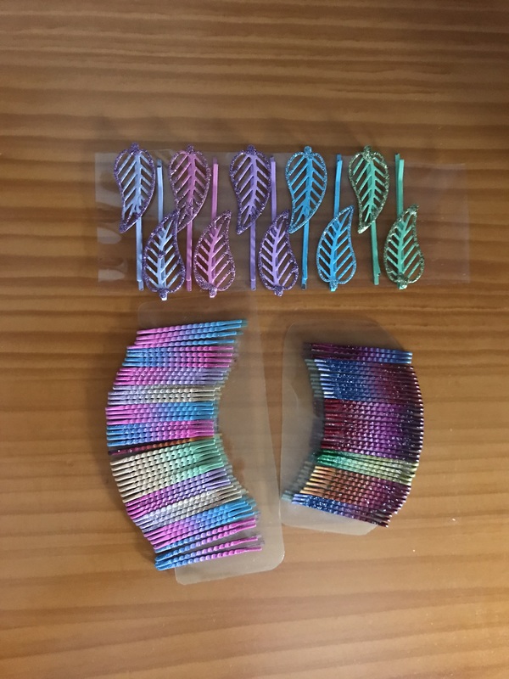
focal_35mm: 28
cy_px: 340
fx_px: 549
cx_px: 254
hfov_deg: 49.7
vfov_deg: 63.4
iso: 100
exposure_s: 1/4
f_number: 1.8
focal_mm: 3.99
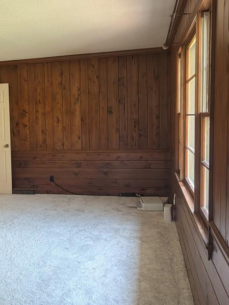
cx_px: 35
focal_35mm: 41
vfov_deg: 45.8
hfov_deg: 33.8
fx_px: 361
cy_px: 149
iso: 225
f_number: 1.68
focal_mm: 6.9
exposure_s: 1/65.6
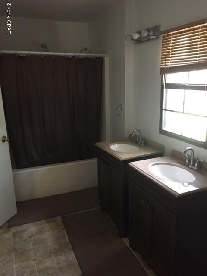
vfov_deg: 61.7
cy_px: 138
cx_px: 104
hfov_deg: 48.2
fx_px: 231
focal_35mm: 29
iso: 250
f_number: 2.2
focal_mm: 4.15
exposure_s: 1/20
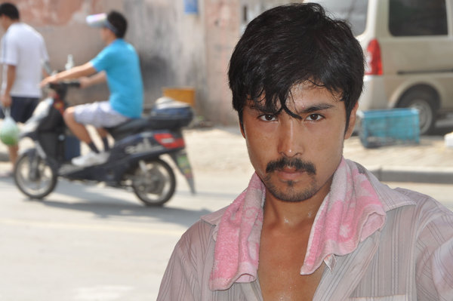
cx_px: 226
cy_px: 150
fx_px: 1603
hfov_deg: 16.1
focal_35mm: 128
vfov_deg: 10.7
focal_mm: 85
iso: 400
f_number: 11
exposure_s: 1/200
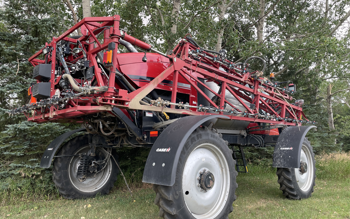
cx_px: 173
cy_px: 114
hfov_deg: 66.5
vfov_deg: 44.5
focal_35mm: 28
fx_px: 267
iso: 32
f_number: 1.6
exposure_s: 1/281
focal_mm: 4.2
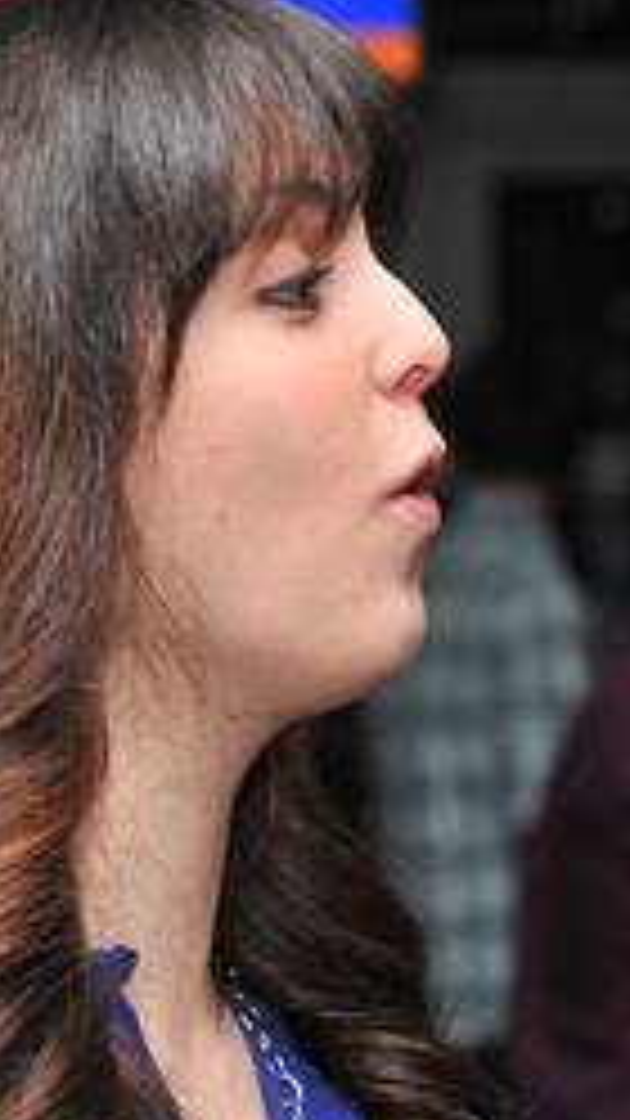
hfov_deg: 7.5
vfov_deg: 13.3
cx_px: 292
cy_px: 531
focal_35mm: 162
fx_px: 4813
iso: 800
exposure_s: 1/100
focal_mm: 70
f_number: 5
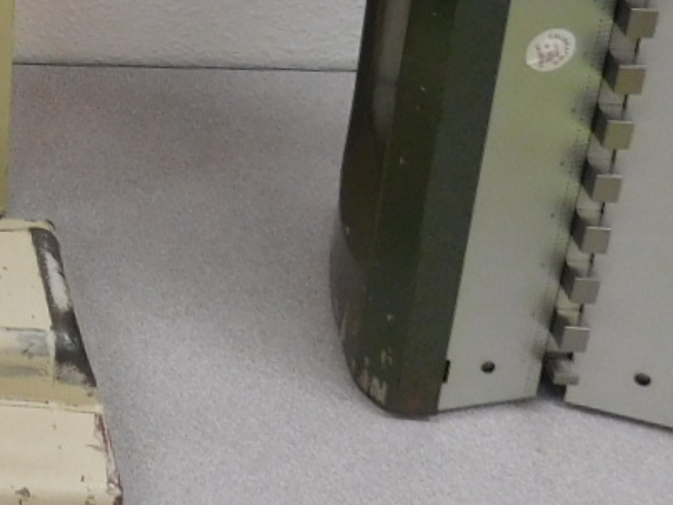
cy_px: -362
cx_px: -566
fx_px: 1769
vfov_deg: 14.5
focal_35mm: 91
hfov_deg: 17.3
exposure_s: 1/30
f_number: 3
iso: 125
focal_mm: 4
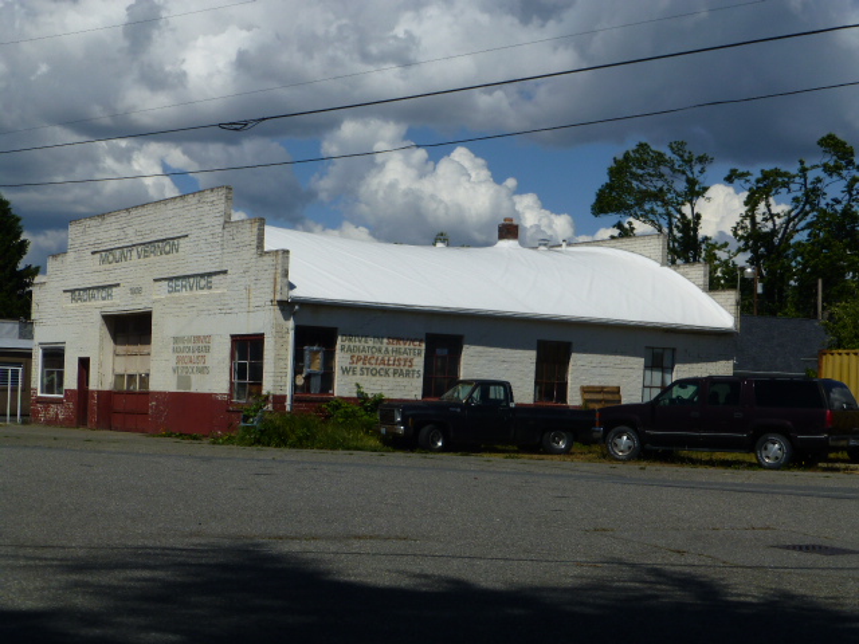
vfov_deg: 22.3
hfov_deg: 29.4
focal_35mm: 66
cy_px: 322
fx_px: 1638
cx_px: 430
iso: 100
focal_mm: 11.7
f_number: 4.9
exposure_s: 1/1600
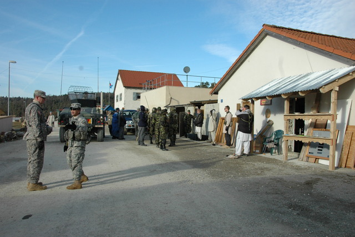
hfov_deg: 62.0
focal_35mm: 30
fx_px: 296
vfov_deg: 43.6
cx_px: 178
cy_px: 118
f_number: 7.1
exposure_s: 1/1000
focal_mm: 20
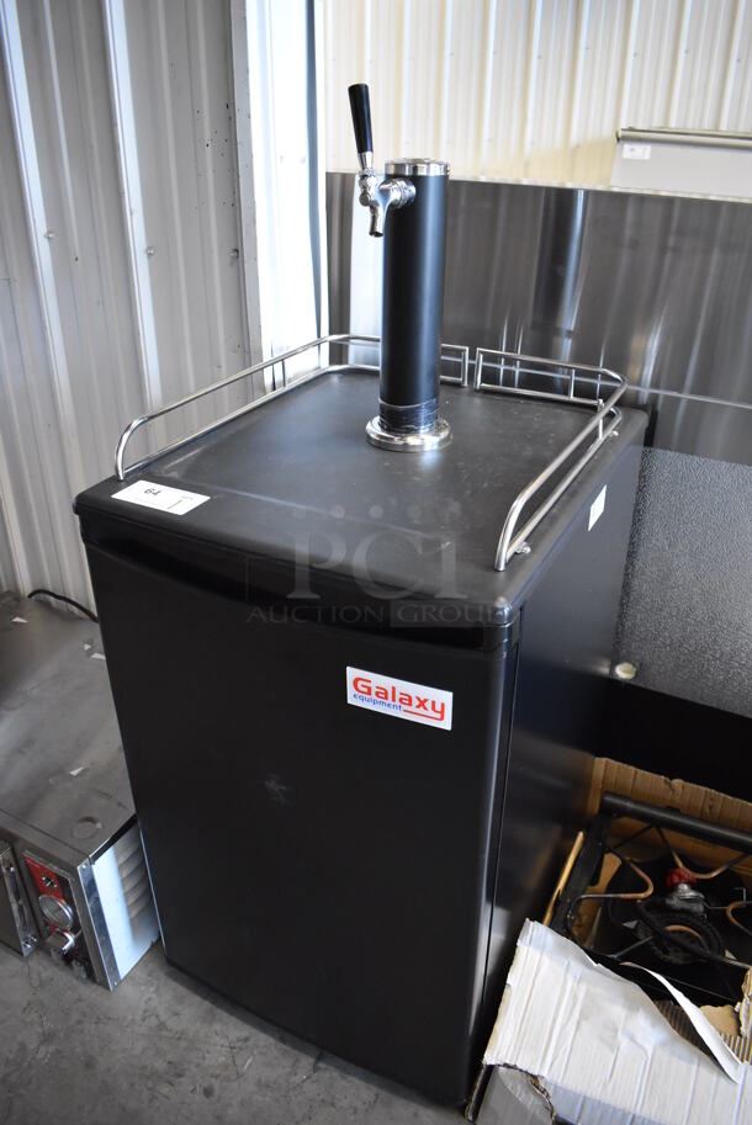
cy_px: 562
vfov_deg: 67.3
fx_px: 845
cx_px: 376
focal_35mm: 27
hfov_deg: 48.0
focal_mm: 18
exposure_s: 1/125
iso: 2800
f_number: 3.5
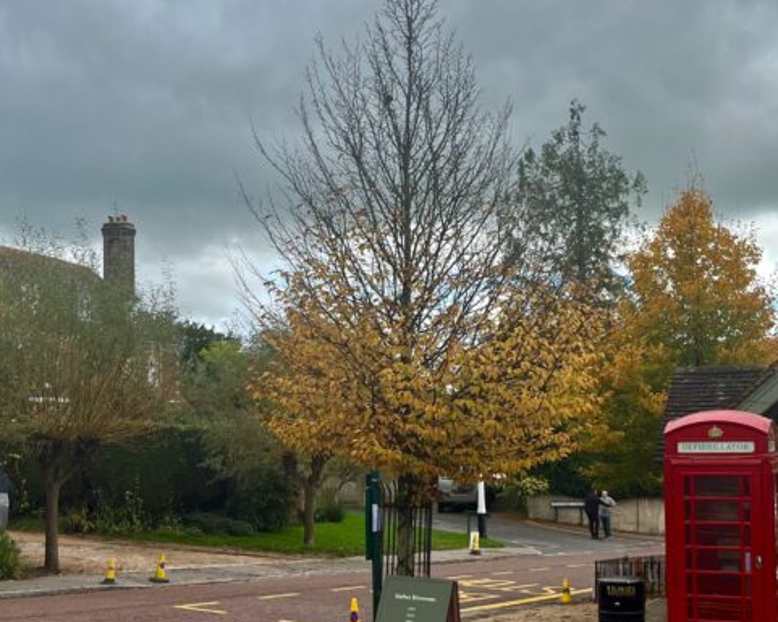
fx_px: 1244
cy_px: 375
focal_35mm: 54
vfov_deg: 28.0
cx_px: 390
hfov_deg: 34.7
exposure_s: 1/1536
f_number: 1.6
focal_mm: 5.1
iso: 50
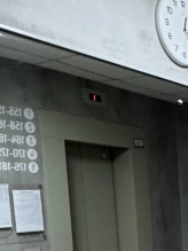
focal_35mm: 69
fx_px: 500
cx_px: 319
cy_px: 296
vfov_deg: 25.5
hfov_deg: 17.9
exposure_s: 1/50
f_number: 2.2
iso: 400
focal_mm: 2.22
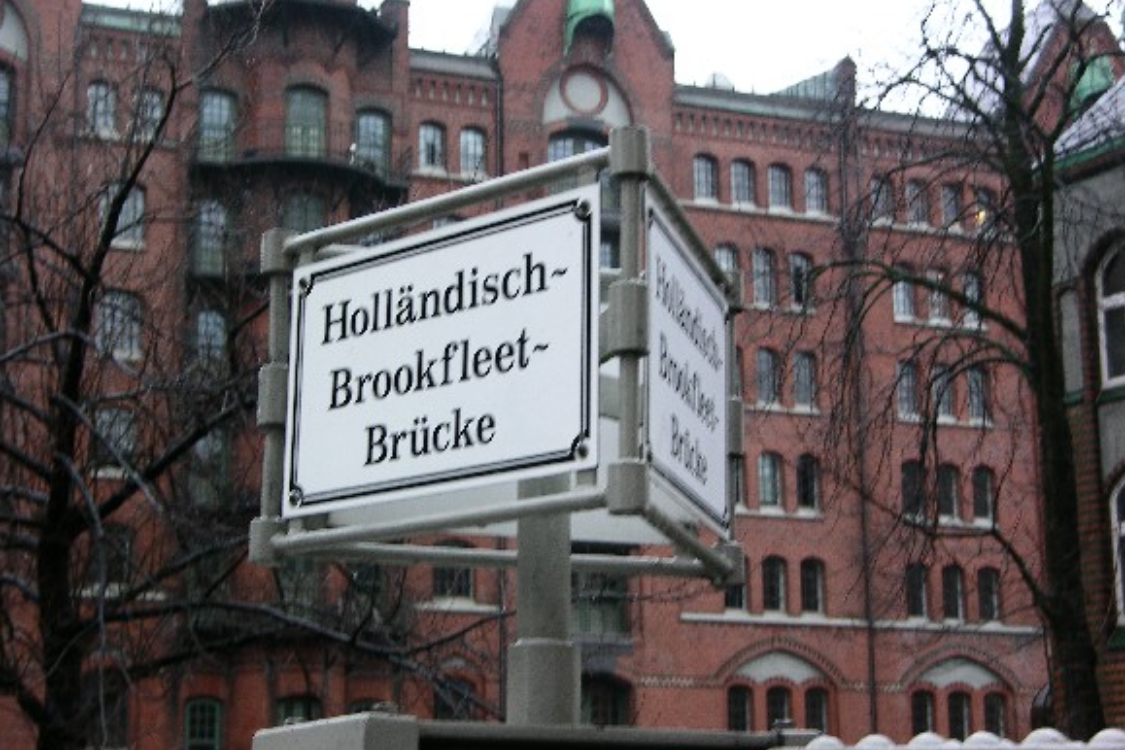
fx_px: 2437
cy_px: 377
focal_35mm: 78
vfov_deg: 17.5
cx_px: 559
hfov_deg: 26.0
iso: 50
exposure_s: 1/18.5
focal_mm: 18.8
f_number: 3.3
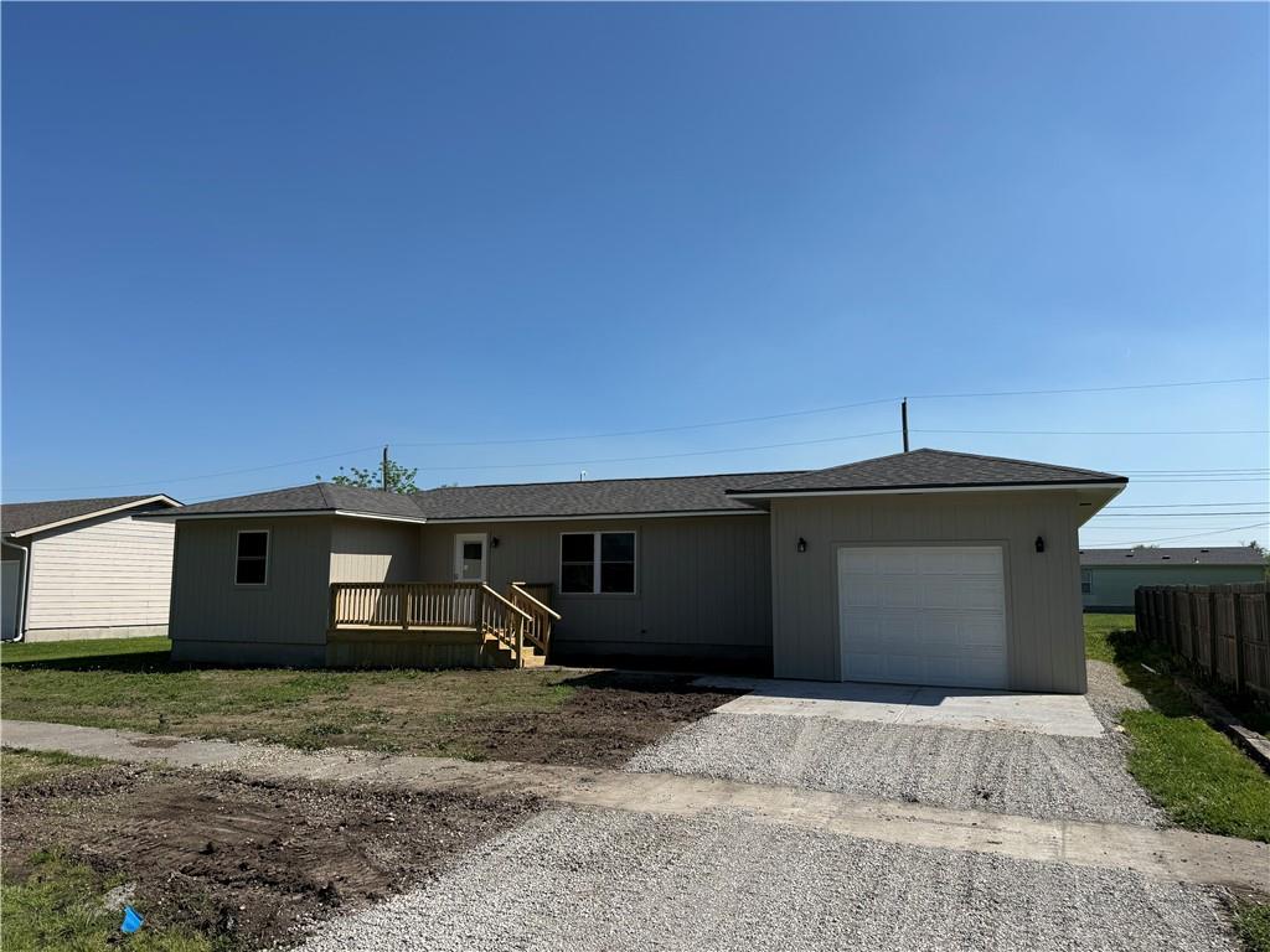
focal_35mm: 24
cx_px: 635
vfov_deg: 56.8
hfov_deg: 71.6
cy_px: 476
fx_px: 881
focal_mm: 6.76
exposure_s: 1/6173
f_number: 1.78
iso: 80
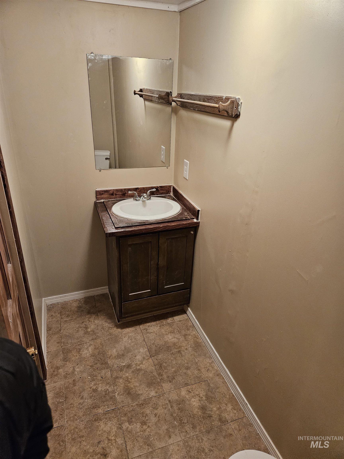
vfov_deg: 73.9
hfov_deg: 58.9
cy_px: 230
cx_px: 172
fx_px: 305
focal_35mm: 23
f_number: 1.8
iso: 640
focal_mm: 5.4
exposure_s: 1/170
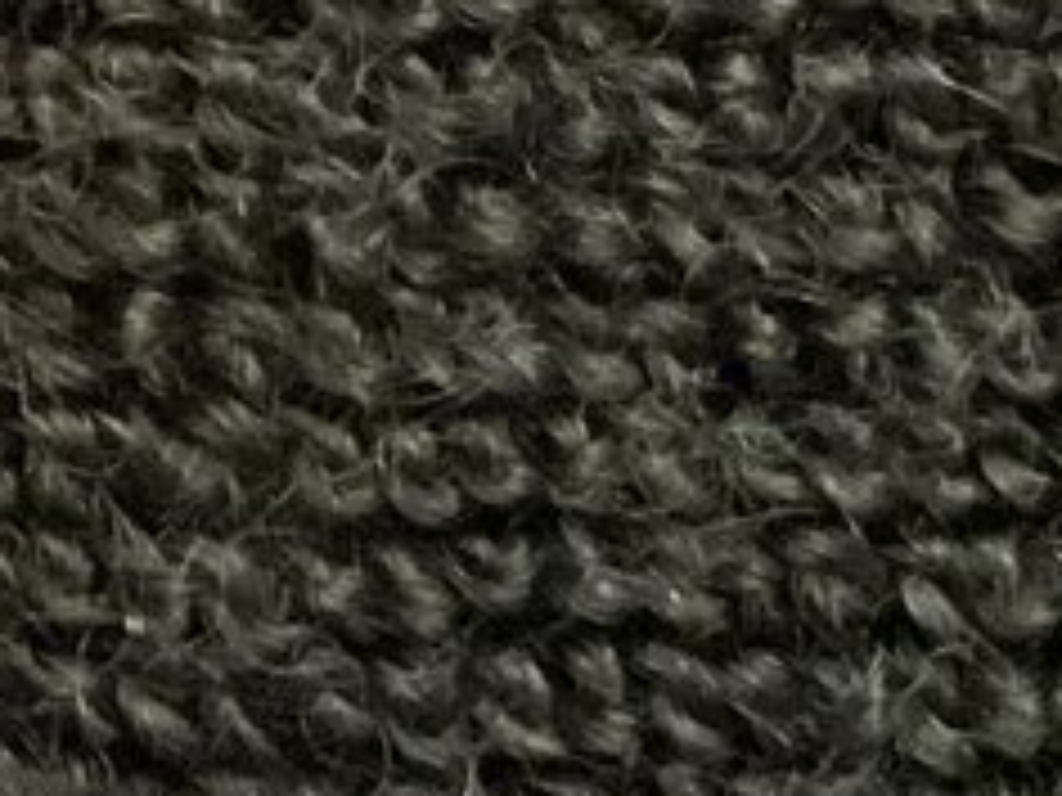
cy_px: -974
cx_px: -1559
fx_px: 5706
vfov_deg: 7.6
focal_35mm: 186
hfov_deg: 9.4
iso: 500
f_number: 1.8
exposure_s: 1/30
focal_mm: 3
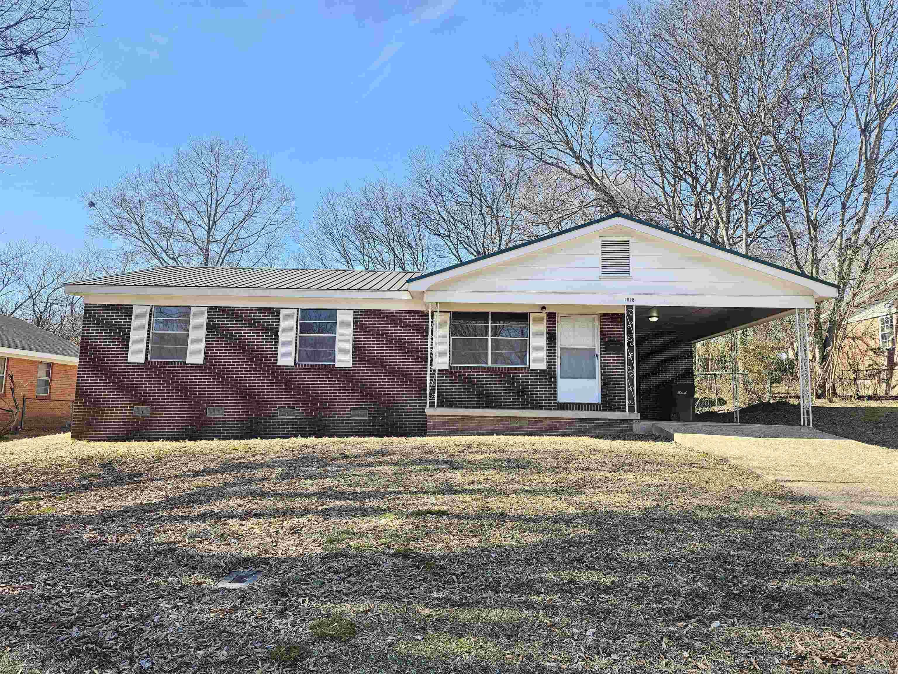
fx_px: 597
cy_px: 337
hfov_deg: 73.9
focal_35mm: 23
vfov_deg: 58.9
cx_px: 449
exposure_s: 1/180
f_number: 1.7
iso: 20
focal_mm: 6.3
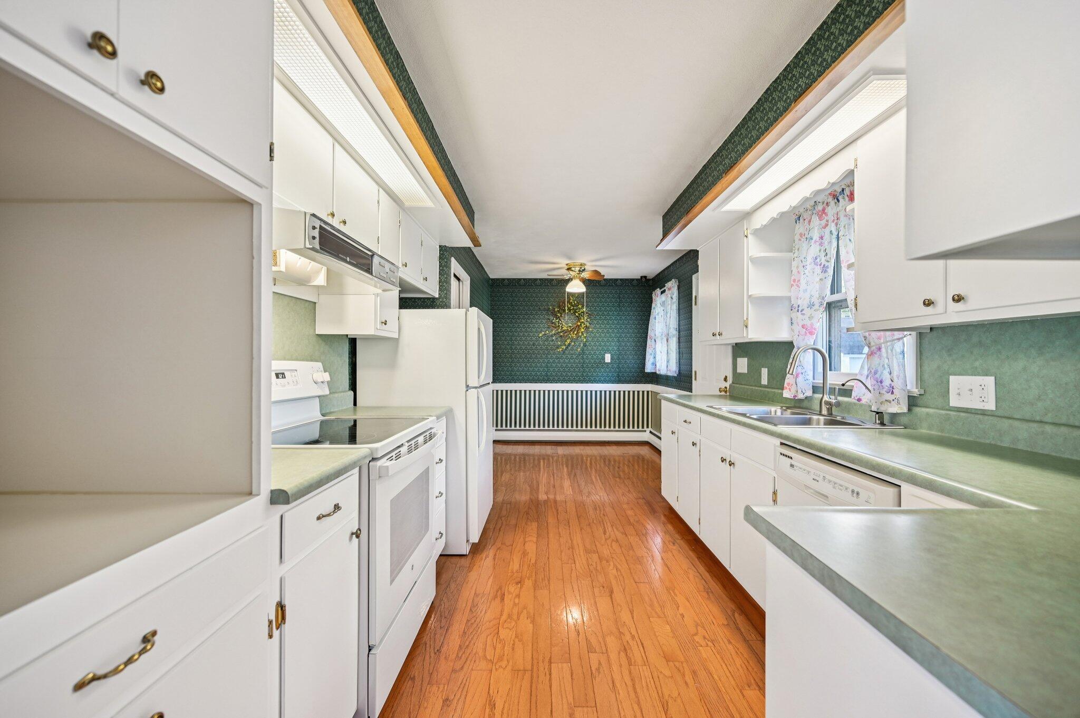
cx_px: 540
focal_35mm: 14
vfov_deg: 81.1
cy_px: 359
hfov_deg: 104.3
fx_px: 420
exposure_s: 1/45
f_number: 4
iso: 400
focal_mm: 14
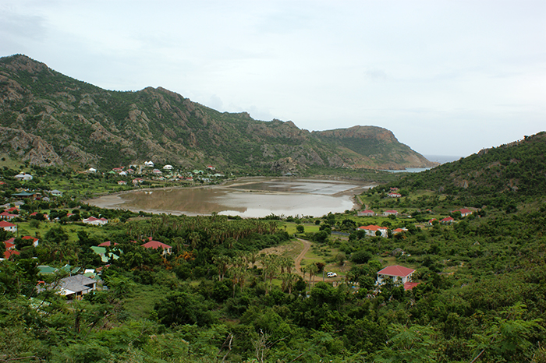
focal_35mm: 33
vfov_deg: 39.9
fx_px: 500
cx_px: 273
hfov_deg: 57.2
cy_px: 182
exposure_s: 1/100
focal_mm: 22
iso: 100
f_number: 10
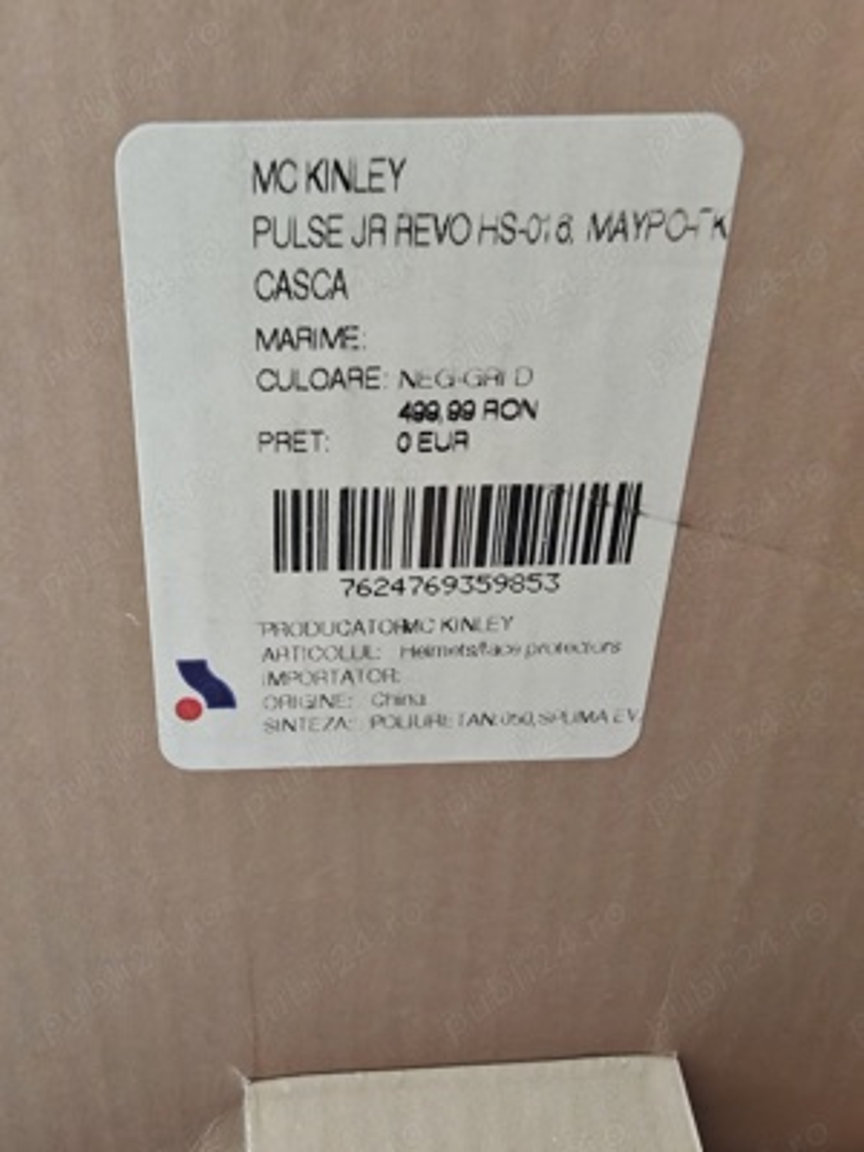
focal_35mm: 27
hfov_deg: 51.4
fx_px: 899
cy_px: 576
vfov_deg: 65.3
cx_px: 432
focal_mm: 1.82
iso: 640
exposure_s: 1/20
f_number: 2
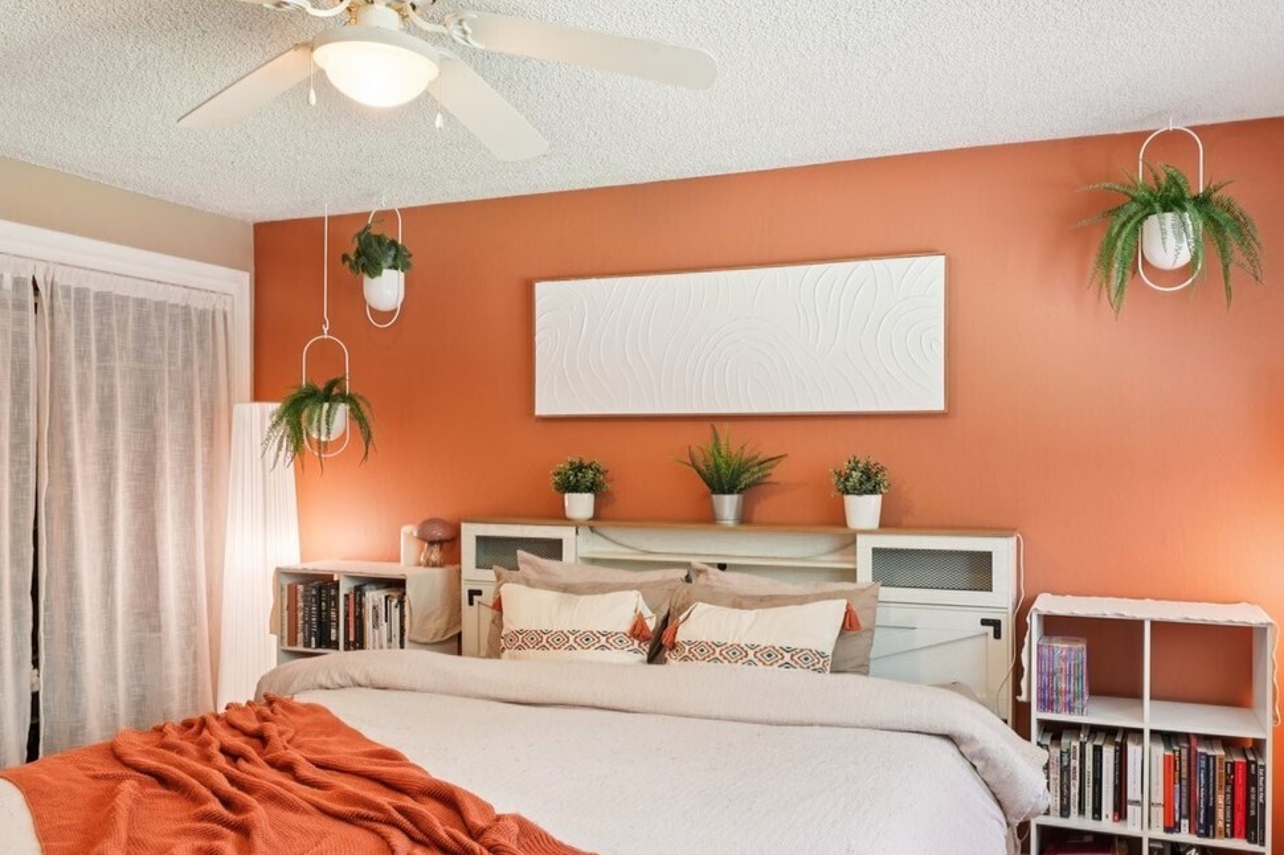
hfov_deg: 65.3
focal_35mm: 28
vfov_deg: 46.3
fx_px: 998
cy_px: 467
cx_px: 717
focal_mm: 16
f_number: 8
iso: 400
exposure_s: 1/6
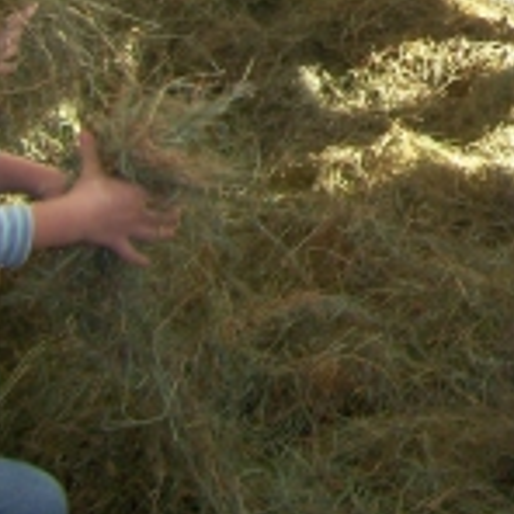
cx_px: 827
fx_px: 2016
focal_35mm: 120
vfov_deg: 13.9
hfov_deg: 13.5
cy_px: -161
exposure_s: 1/60
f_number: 2.8
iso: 80
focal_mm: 6.3
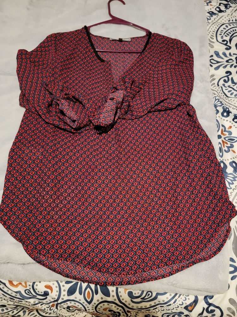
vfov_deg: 71.6
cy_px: 158
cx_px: 118
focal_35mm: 24
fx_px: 219
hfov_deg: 56.8
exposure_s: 1/30
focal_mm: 6.7
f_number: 1.8
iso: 640
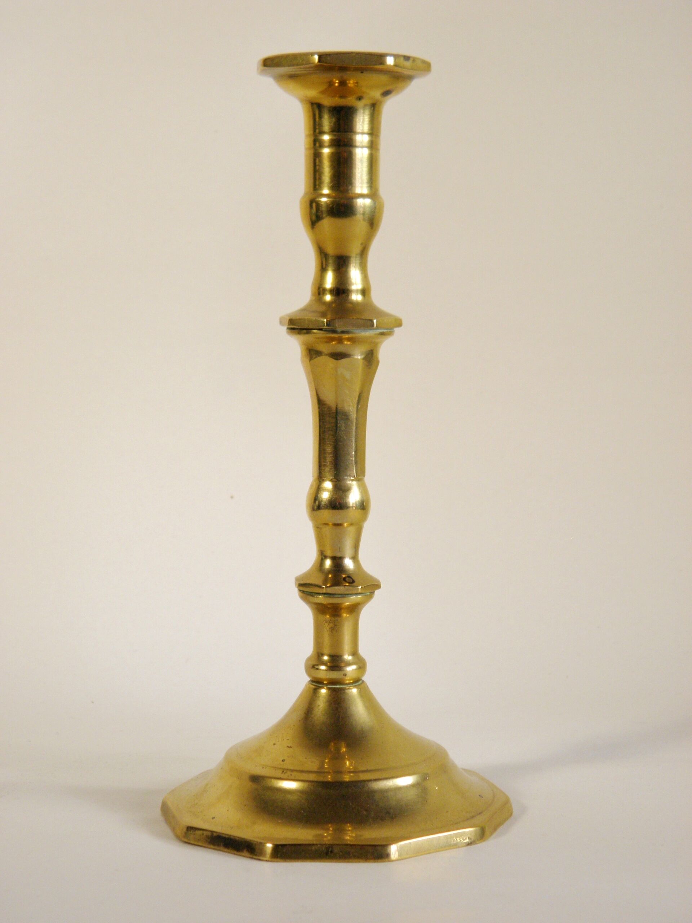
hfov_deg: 21.6
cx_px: 346
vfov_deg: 28.6
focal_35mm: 68
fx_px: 1812
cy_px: 462
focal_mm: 12.2
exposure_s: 1/60
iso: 100
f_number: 4.3
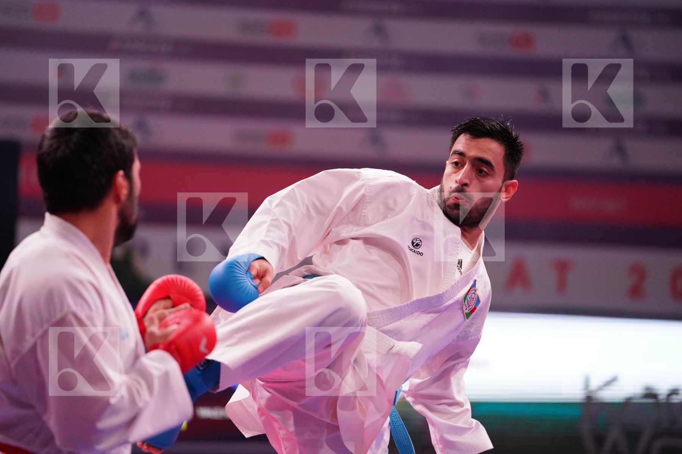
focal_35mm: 198
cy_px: 227
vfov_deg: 6.9
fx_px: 3751
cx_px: 341
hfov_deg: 10.4
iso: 5000
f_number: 2.8
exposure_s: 1/1000
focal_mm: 198
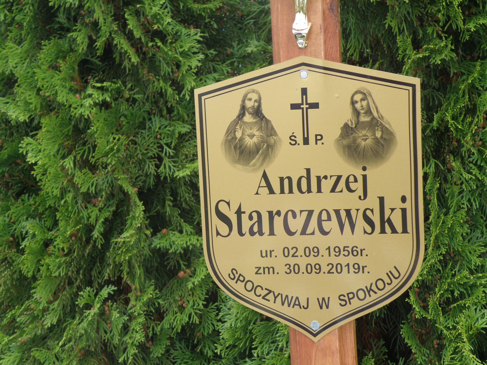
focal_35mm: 75
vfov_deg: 19.6
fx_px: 1055
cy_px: 182
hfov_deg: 26.0
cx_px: 244
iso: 80
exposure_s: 1/80
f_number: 3.8
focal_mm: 13.38
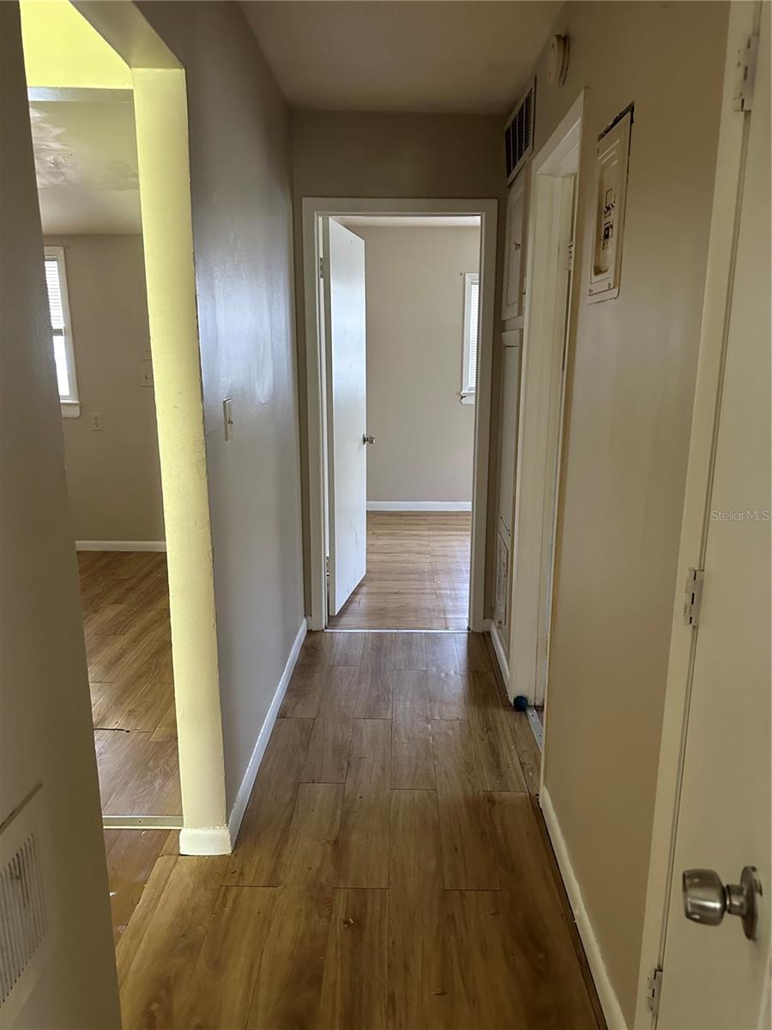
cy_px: 515
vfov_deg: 71.6
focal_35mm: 24
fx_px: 714
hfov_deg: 56.8
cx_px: 386
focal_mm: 6.86
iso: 640
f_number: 1.78
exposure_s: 1/60
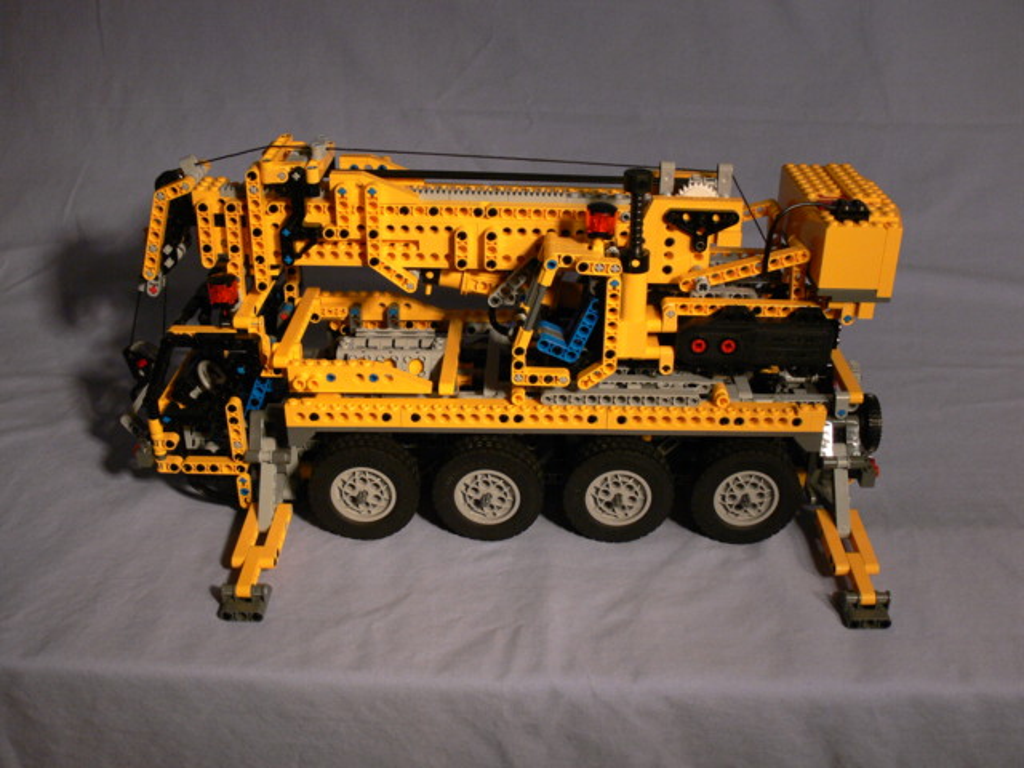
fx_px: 1035
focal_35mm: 35
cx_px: 512
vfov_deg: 40.7
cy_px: 384
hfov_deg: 52.6
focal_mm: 7.4
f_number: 4
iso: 200
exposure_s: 1/80
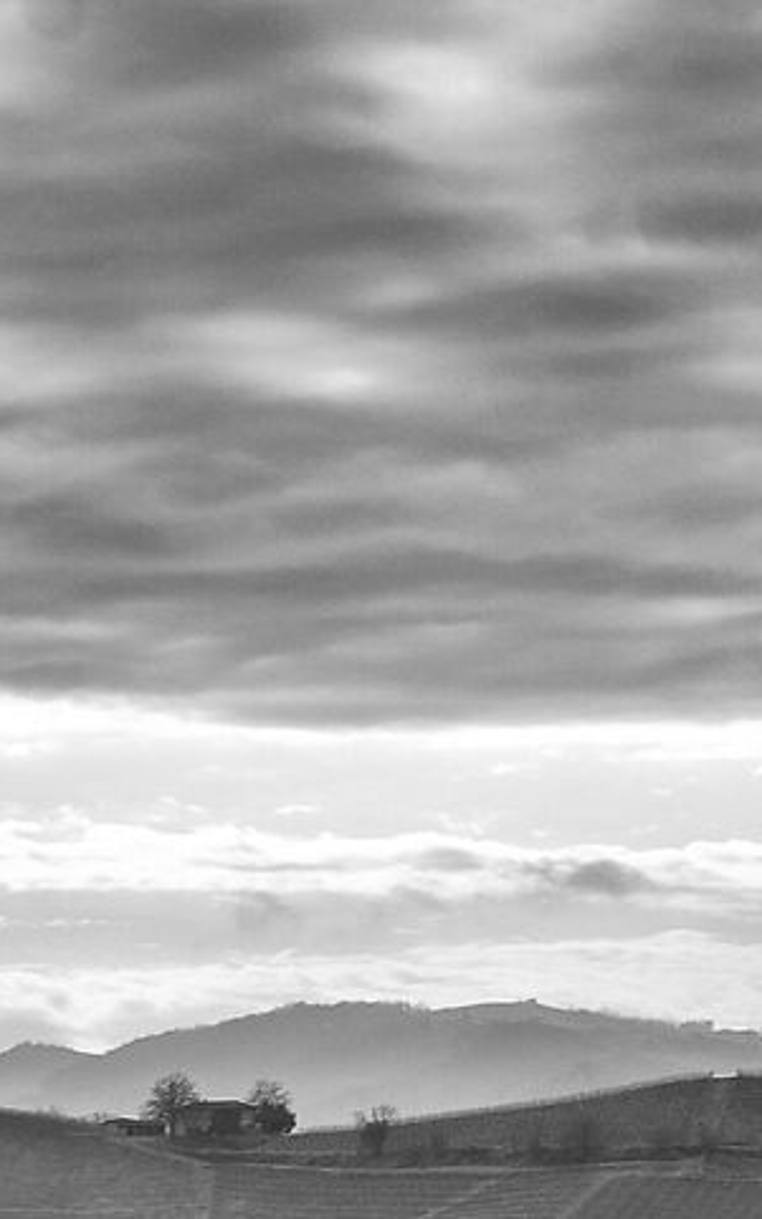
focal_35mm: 142
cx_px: -1628
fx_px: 4721
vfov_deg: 14.0
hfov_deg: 7.8
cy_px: 1672
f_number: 9
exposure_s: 1/160
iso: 100
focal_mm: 28
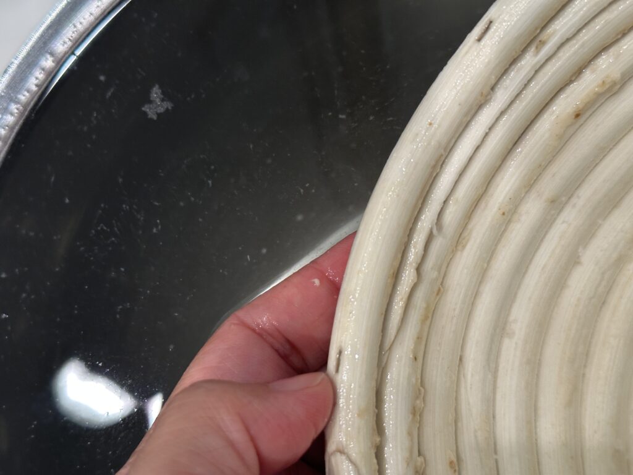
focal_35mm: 48
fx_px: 878
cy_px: 238
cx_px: 316
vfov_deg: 30.3
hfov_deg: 39.7
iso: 160
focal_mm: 6.86
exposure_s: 1/50
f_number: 1.78
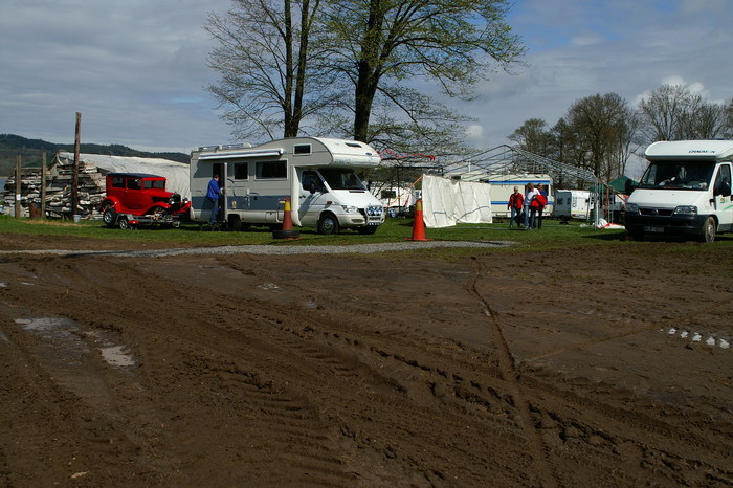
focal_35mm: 36
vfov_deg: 36.8
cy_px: 244
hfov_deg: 53.2
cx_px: 366
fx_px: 733
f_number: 5.6
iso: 100
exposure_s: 1/1500
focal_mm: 24
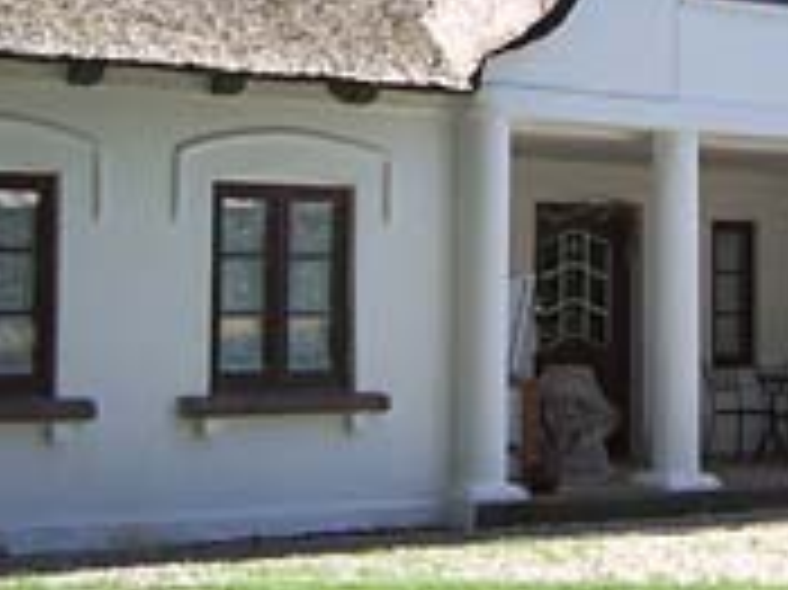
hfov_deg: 23.7
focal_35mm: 82
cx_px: 522
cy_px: 79
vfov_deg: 17.7
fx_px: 1865
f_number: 2.8
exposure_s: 1/400
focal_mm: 6.3
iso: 64
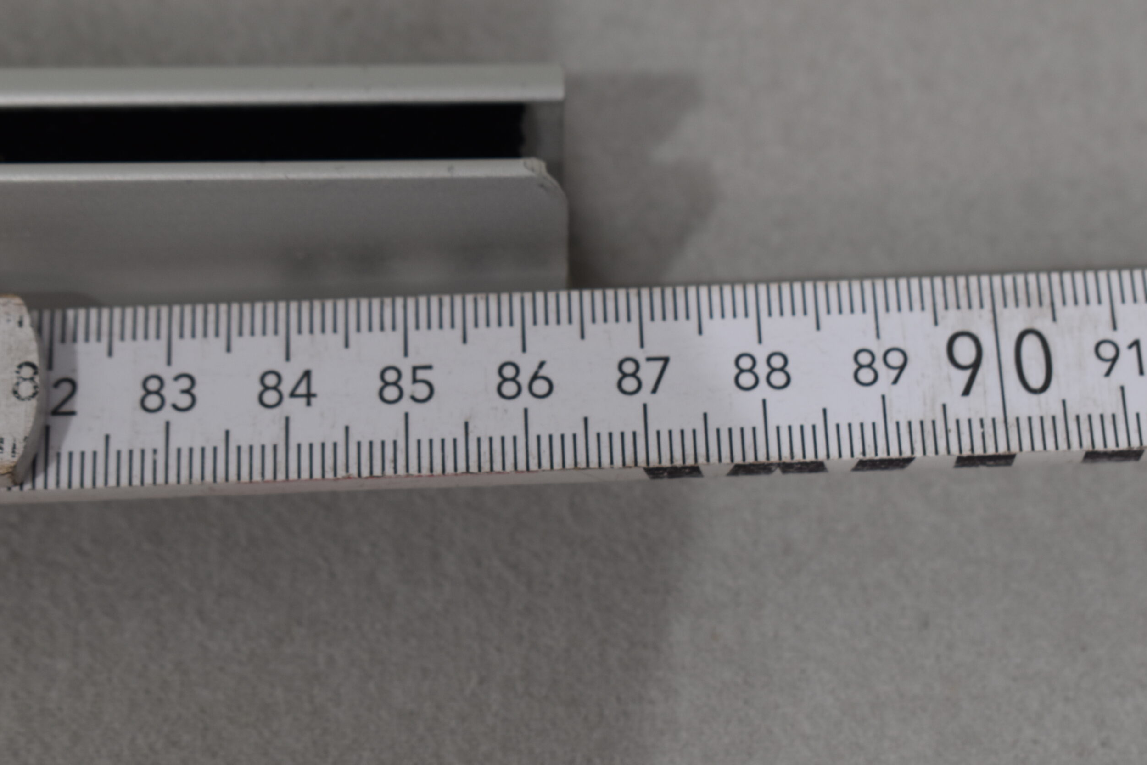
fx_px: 2692
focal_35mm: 85
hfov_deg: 24.0
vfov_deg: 16.2
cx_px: 572
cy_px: 385
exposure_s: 1/60
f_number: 8
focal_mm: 55
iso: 360
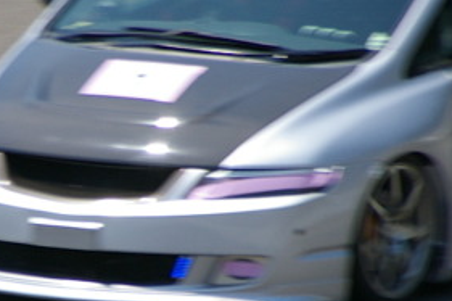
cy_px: 214
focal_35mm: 1367
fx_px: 17153
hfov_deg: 1.5
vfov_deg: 1.0
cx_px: 31
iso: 200
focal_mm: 250
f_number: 8
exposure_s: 1/500
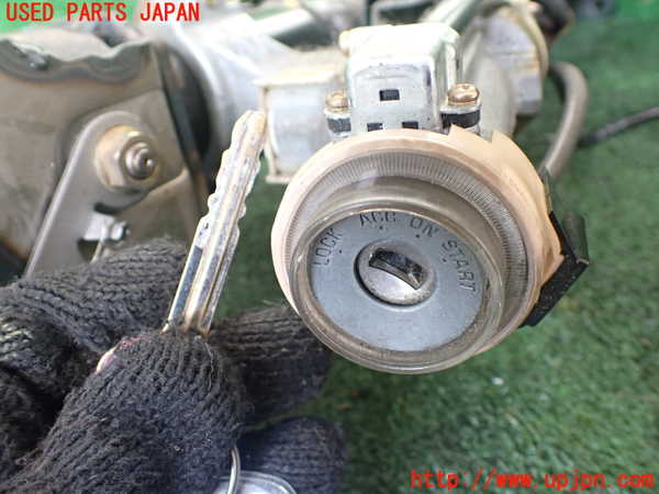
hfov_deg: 60.0
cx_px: 330
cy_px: 247
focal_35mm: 30
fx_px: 571
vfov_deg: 46.8
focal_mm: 5.4
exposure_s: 1/125
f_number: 2.3
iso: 250
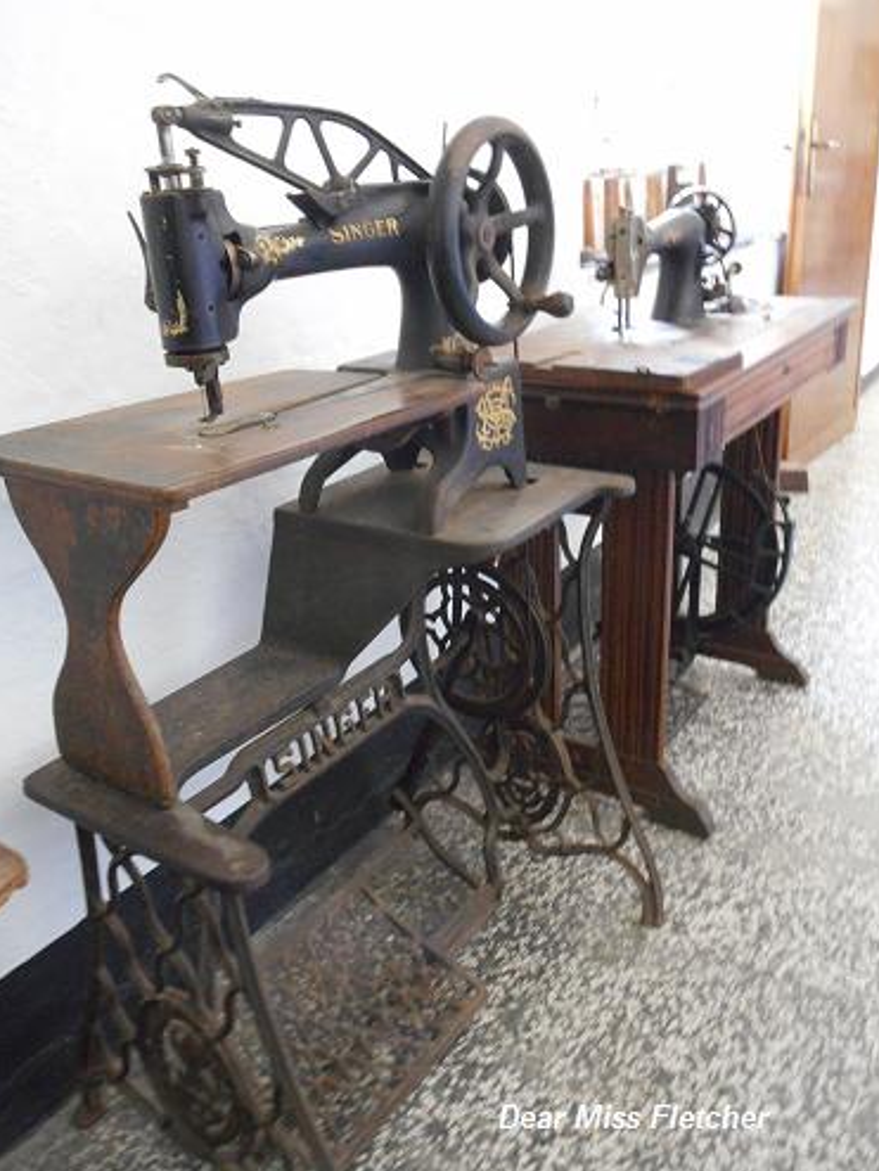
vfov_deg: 59.9
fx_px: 1015
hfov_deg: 46.8
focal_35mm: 30
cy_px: 582
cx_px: 448
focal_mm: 5.2
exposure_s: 1/8
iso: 560
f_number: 4
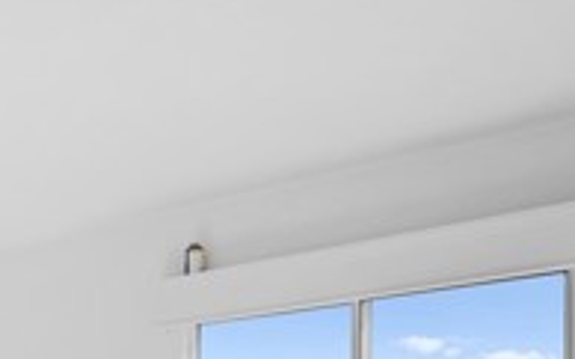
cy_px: 494
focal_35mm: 47
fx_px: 736
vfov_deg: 23.5
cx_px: -95
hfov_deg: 35.0
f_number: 8
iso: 250
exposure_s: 1/50
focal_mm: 14
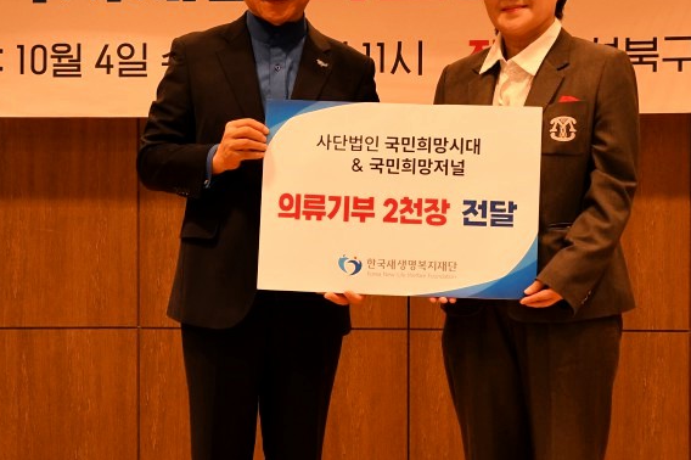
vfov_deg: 14.8
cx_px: 245
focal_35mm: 92
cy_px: 275
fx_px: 1765
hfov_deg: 22.1
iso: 1600
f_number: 6.3
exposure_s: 1/125
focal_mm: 34
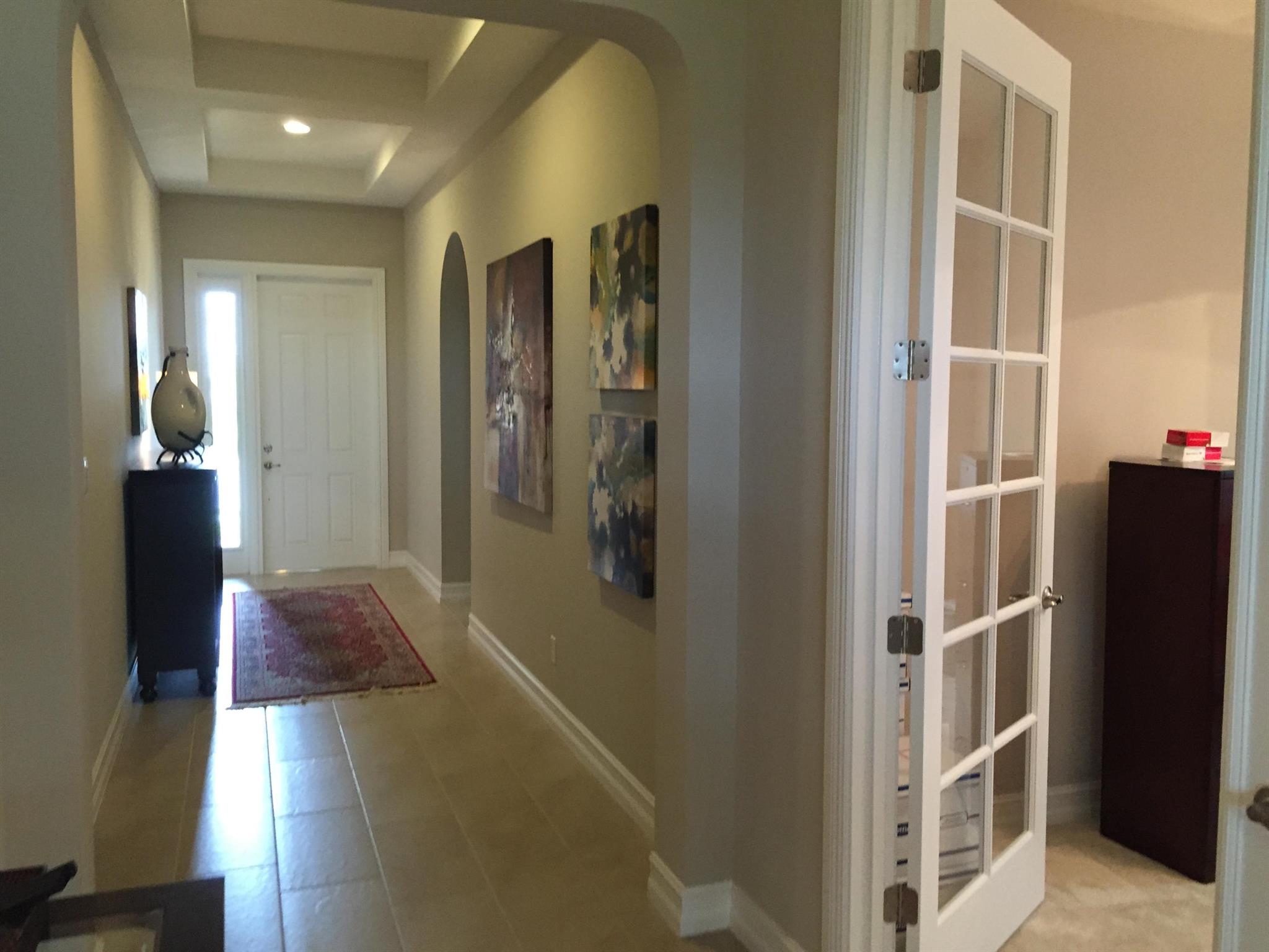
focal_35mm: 29
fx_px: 1063
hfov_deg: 61.7
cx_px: 634
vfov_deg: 48.2
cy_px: 476
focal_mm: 4.15
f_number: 2.2
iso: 160
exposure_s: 1/30
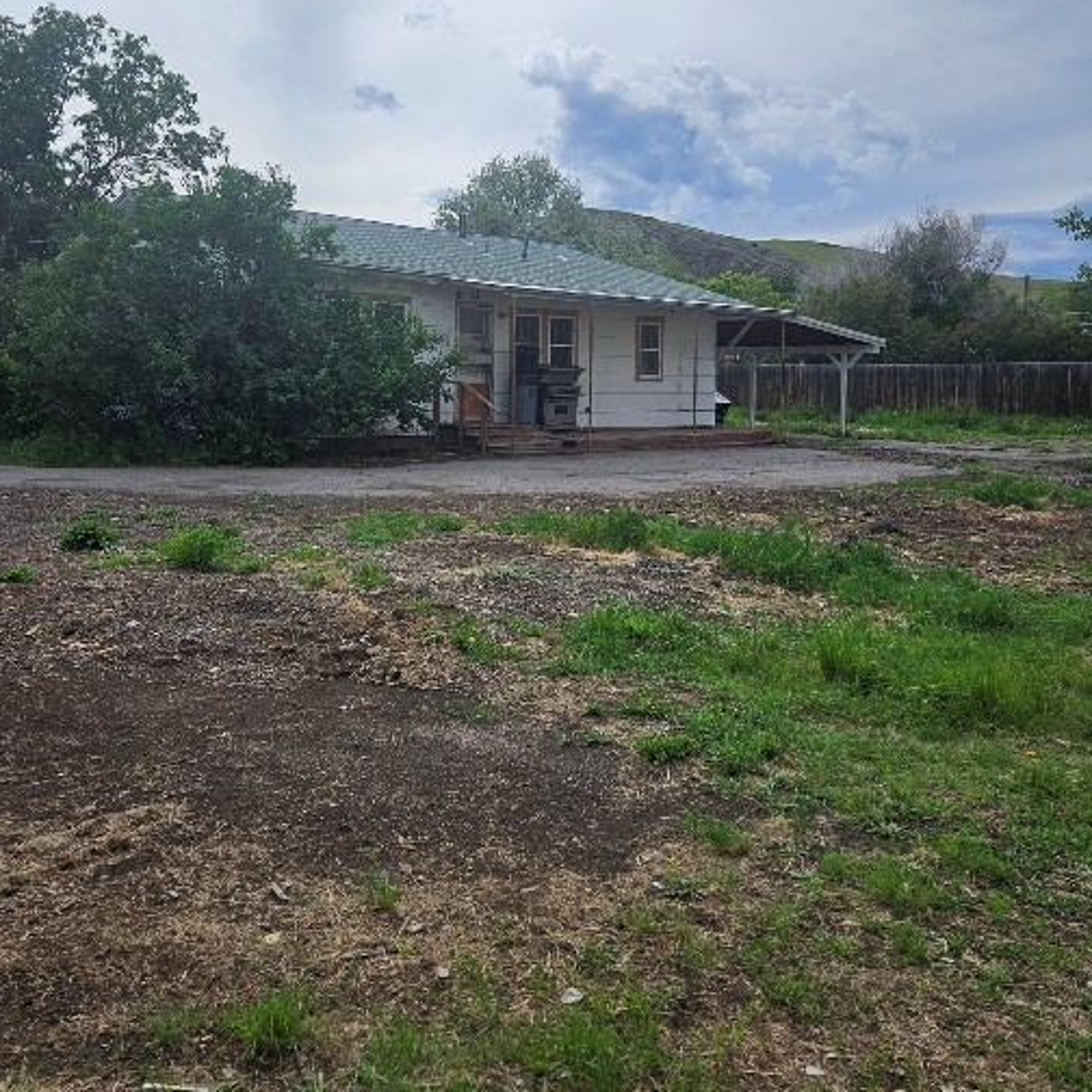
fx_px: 1106
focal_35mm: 31
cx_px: 511
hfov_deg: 52.5
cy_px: 403
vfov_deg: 51.9
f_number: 1.8
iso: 25
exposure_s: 1/3455
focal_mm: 5.4
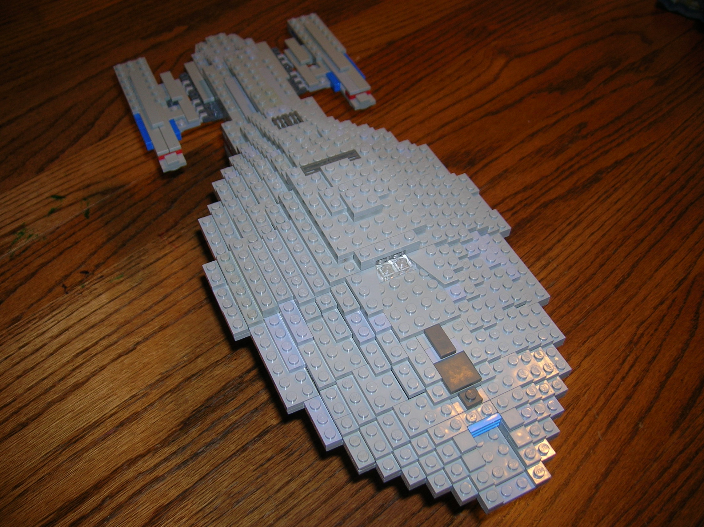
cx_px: 352
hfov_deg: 54.0
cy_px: 264
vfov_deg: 41.7
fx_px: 691
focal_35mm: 34
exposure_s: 1/60.1
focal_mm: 5.7
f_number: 2.9
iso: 50
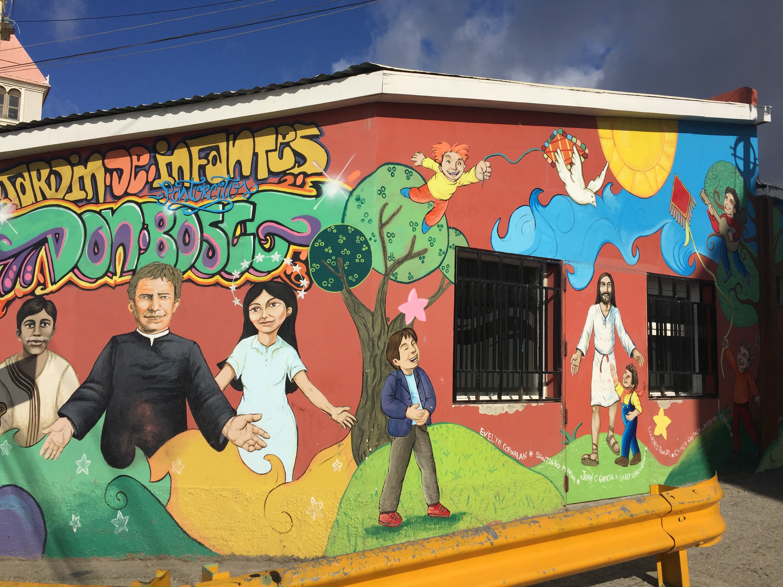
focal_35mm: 29
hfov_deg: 61.7
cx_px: 392
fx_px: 656
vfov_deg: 48.2
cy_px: 294
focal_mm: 4.15
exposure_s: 1/4950
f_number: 2.2
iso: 32
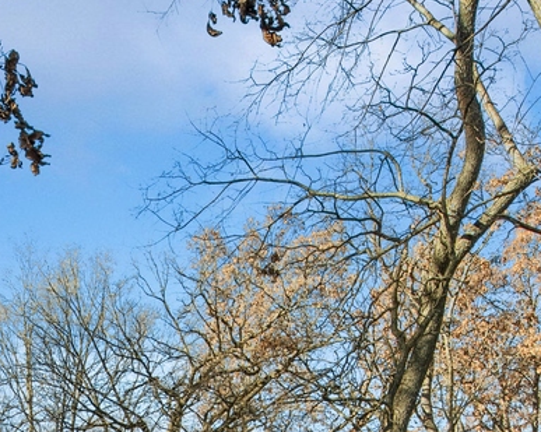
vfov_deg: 22.6
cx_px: 8
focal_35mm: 55
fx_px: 880
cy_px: 649
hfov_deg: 31.7
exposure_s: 1/100
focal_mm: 14
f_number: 8
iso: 200
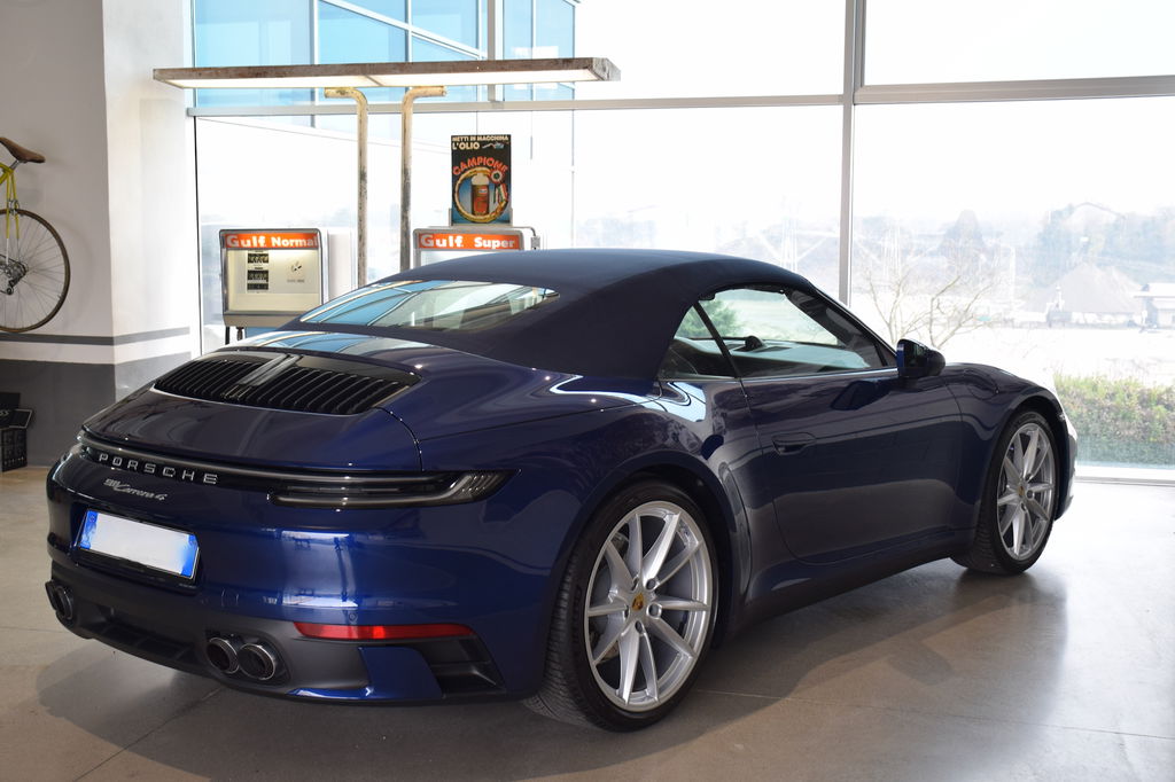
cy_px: 391
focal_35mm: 39
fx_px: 1272
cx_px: 588
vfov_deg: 34.2
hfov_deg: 49.6
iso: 400
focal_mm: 26
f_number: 5
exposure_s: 1/100
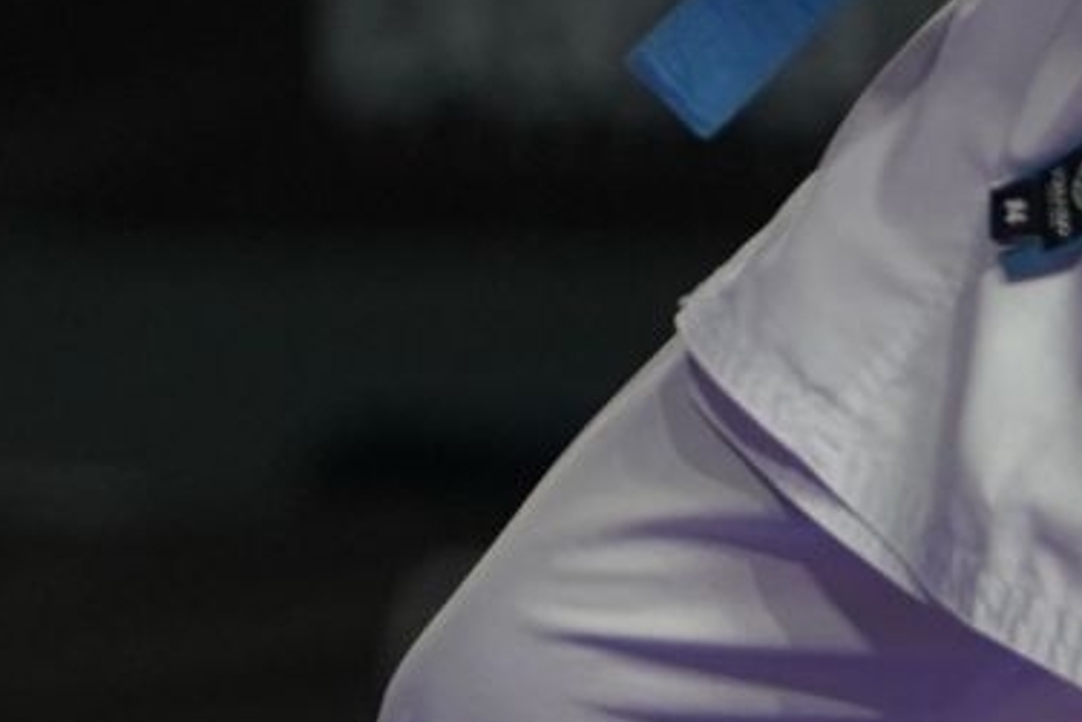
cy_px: -501
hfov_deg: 1.7
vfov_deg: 1.2
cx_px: -440
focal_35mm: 1181
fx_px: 35507
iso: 800
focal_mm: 165
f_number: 2.8
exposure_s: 1/1000
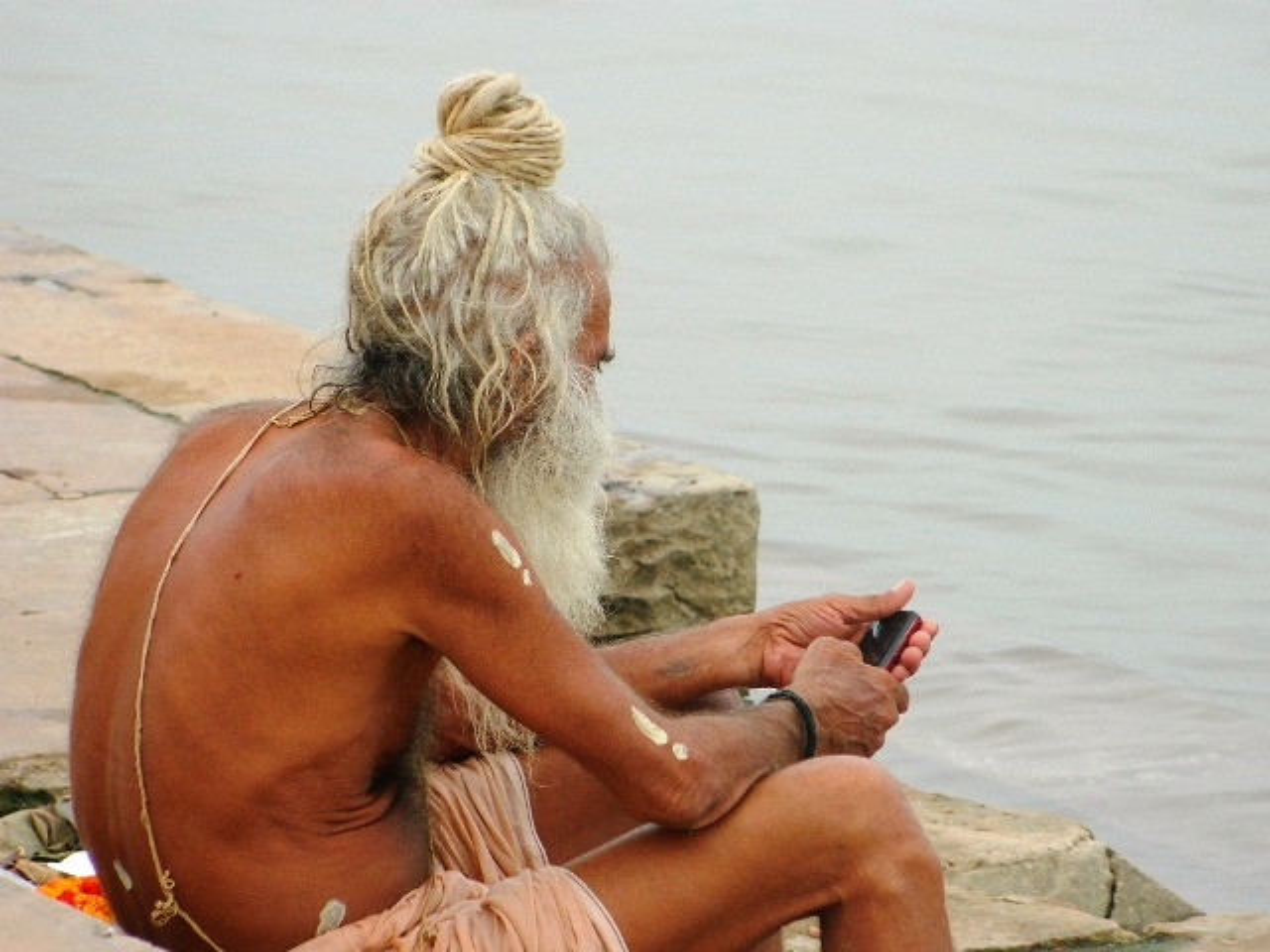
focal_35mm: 525
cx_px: 635
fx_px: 19261
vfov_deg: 2.8
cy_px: 476
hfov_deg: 3.8
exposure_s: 1/125
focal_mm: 94.5
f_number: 5.8
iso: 160
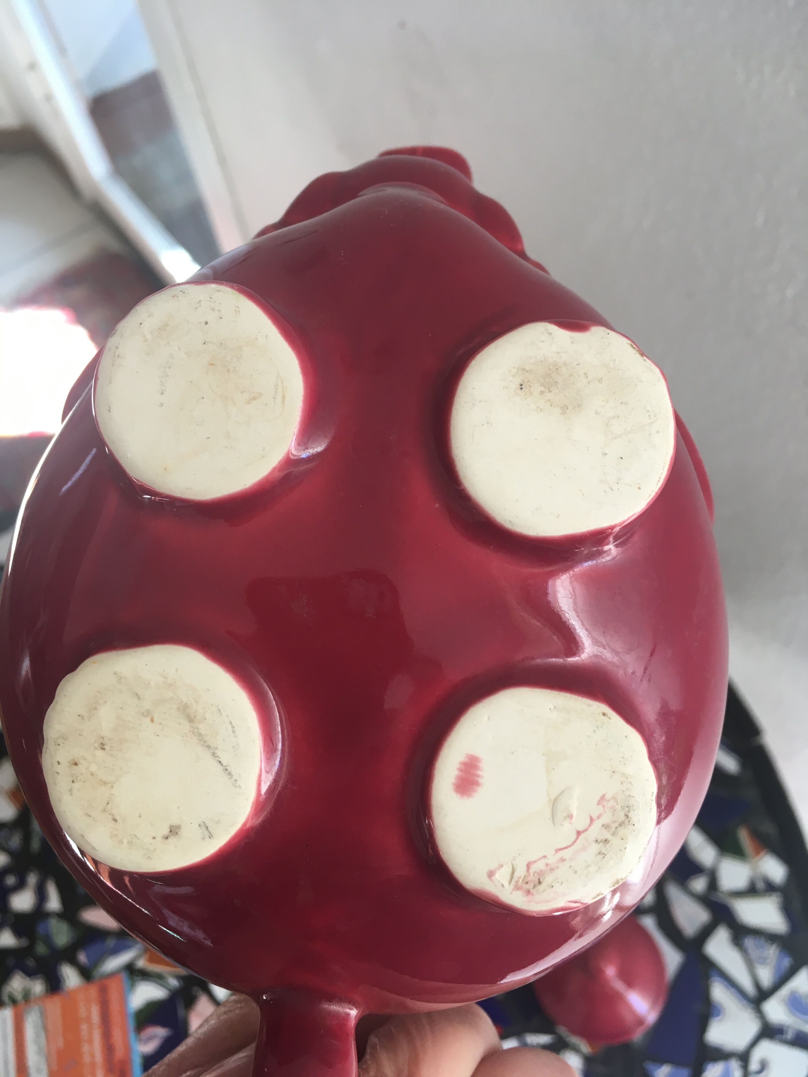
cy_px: 538
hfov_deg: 48.2
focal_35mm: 29
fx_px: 903
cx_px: 404
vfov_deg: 61.7
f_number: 2.2
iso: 25
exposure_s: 1/33
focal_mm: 4.15
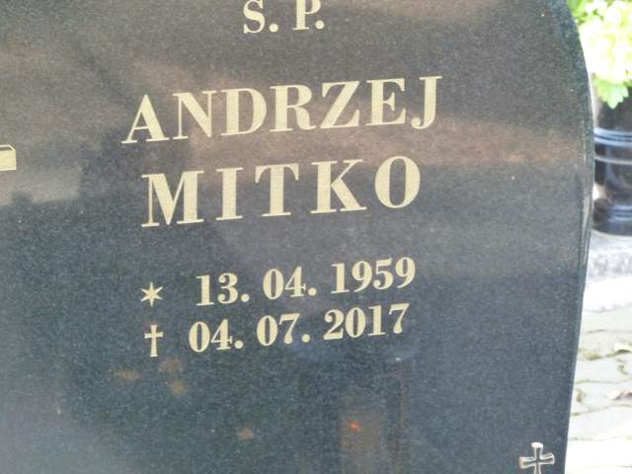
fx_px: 3323
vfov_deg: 8.2
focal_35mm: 182
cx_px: 316
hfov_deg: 10.9
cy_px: 237
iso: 400
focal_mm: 29.9
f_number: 4.5
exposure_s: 1/40
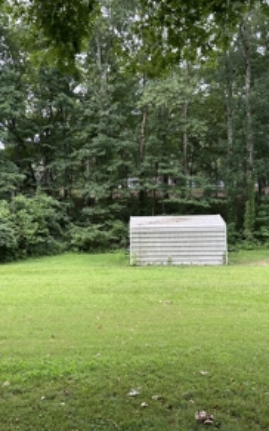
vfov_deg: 55.3
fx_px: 410
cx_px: 111
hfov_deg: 36.2
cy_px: 216
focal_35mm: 35
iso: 64
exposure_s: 1/121
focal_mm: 6.86
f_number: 1.78
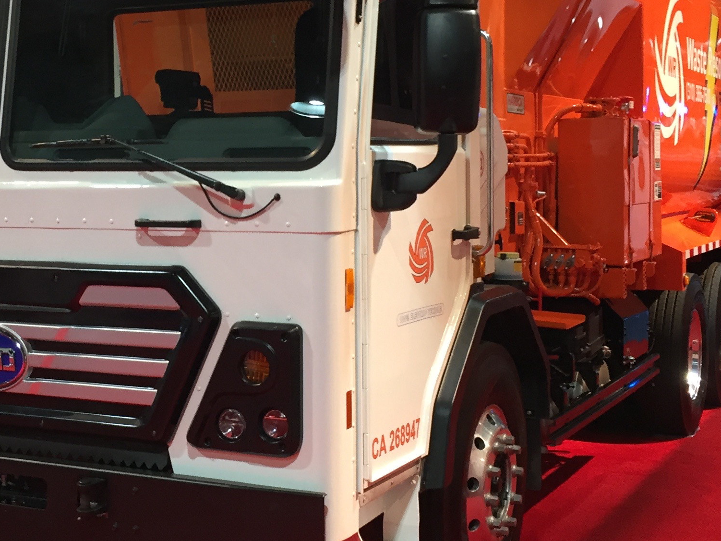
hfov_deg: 30.3
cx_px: 201
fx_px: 1312
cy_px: 189
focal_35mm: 63
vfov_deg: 23.2
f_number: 2.2
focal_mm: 4.15
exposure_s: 1/30
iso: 80
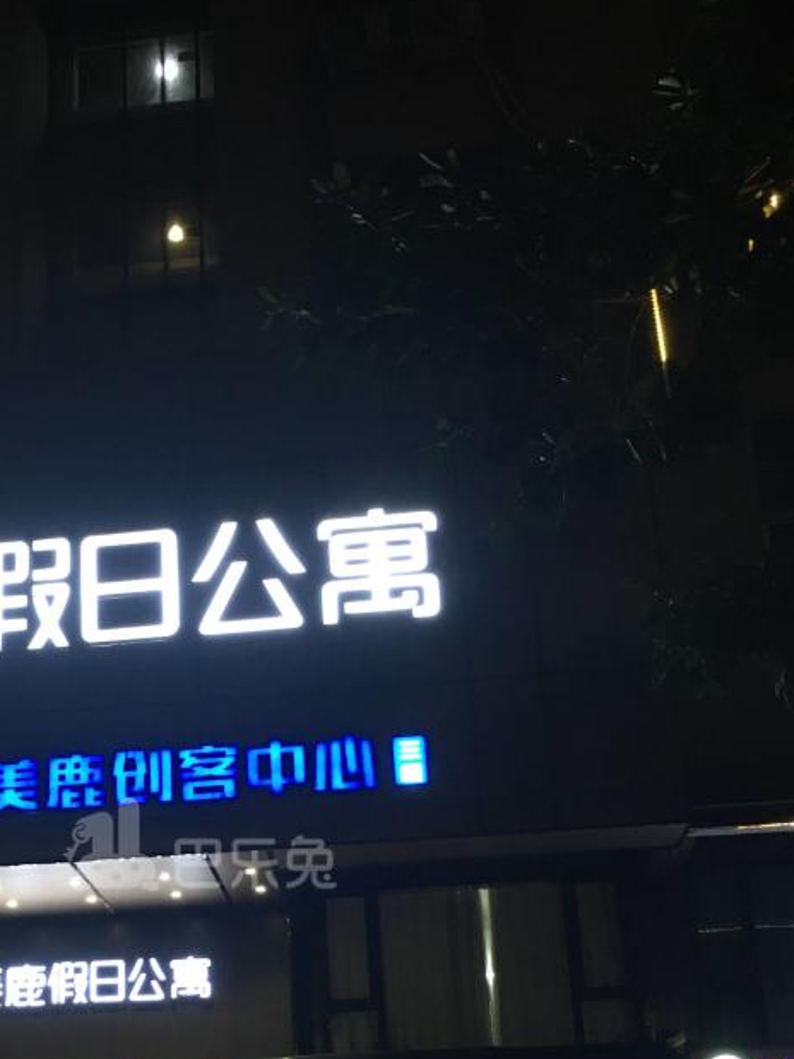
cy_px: 846
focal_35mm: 50
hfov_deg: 28.7
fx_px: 1530
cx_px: 200
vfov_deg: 36.9
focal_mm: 4.15
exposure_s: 1/17
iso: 100
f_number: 2.2
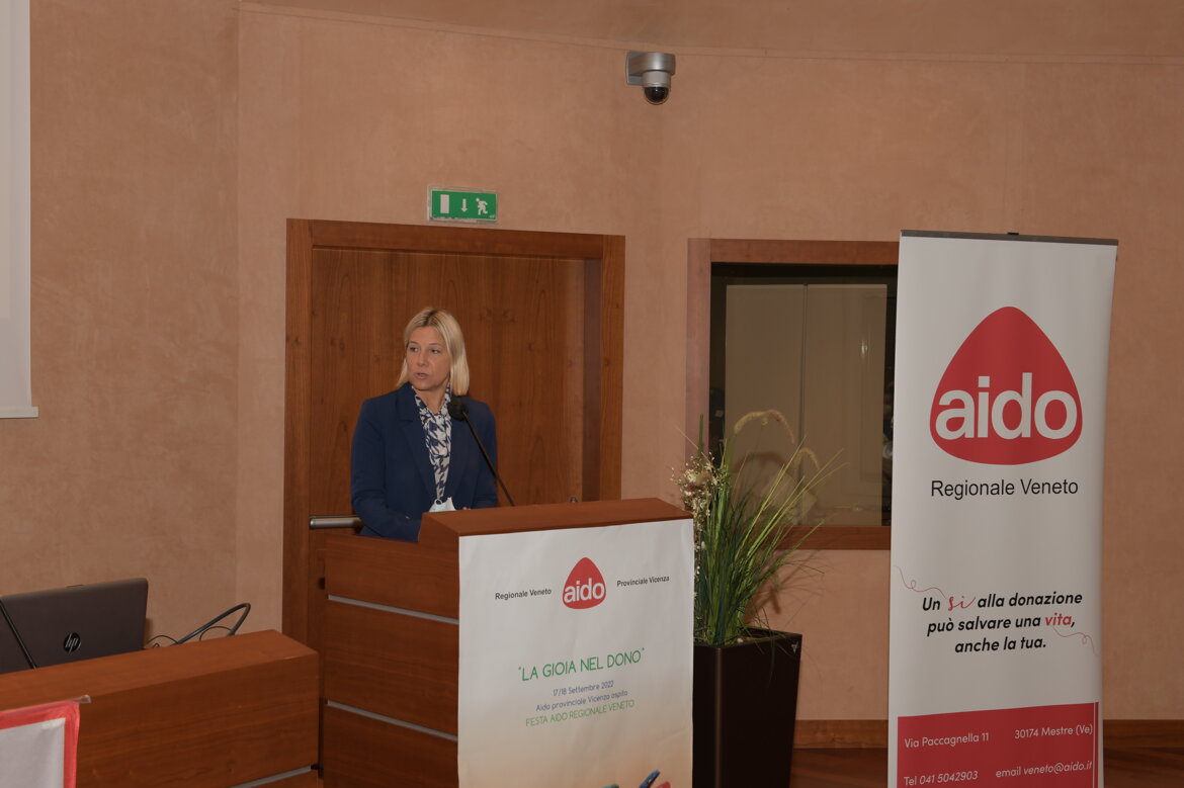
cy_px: 394
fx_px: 1578
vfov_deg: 28.1
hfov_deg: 41.1
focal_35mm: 48
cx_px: 592
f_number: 6.3
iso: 500
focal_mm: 40
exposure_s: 1/60
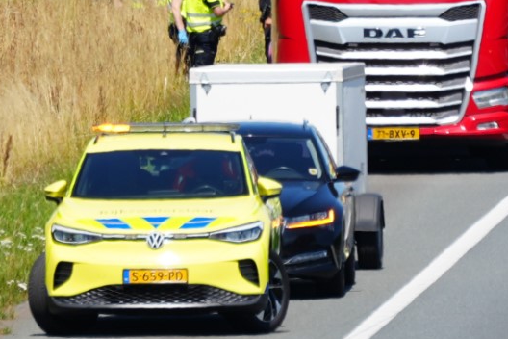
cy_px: -84
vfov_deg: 1.5
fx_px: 12981
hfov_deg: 2.2
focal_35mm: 920
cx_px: 660
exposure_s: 1/323
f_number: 7.1
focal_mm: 300
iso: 100
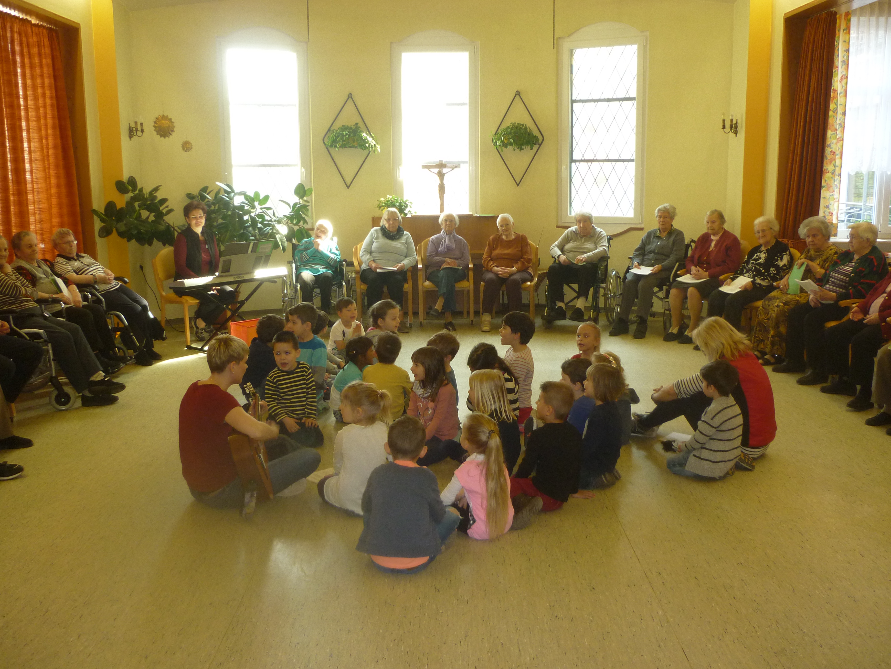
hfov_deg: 55.4
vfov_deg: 42.9
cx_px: 446
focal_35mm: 33
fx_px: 849
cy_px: 334
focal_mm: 5.5
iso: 160
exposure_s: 1/30
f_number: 2.8
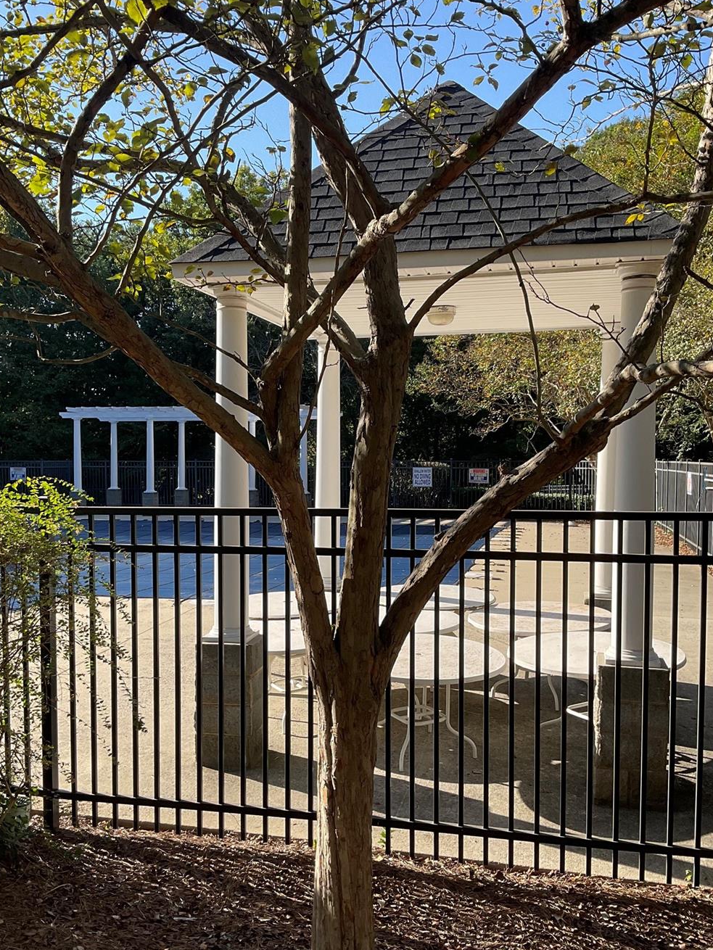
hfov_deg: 41.8
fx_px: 933
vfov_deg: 53.9
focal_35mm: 34
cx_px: 331
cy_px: 502
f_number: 1.8
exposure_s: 1/674
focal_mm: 3
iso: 16
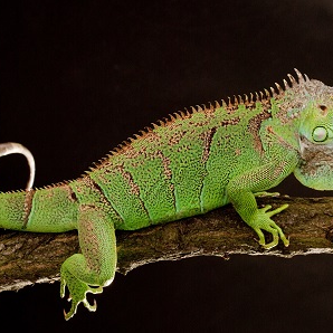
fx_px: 882
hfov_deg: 21.4
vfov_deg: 21.4
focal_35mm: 81
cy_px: 166
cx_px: 163
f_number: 8
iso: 100
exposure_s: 1/200
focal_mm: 42
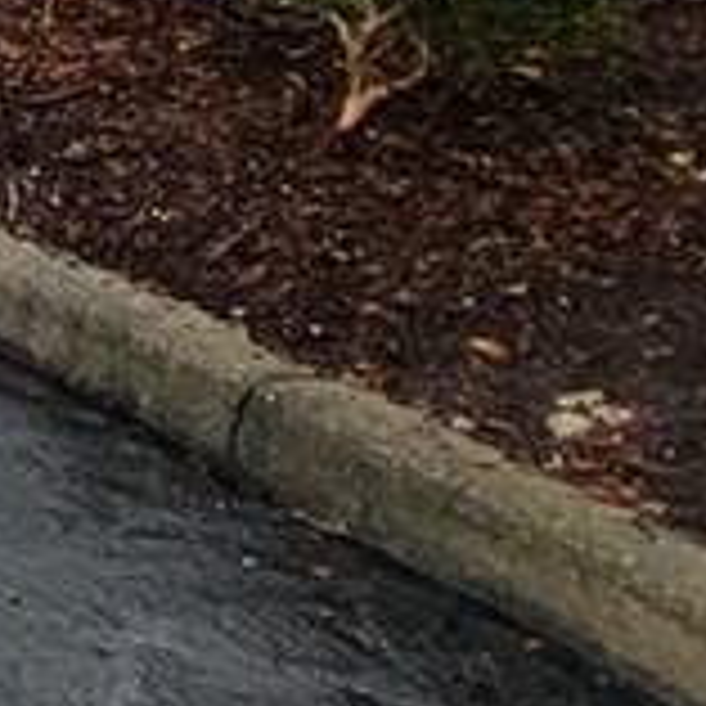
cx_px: -2060
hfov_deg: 8.4
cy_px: -967
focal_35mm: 117
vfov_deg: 12.1
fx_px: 2700
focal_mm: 2.2
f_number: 2.2
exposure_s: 1/878
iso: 50
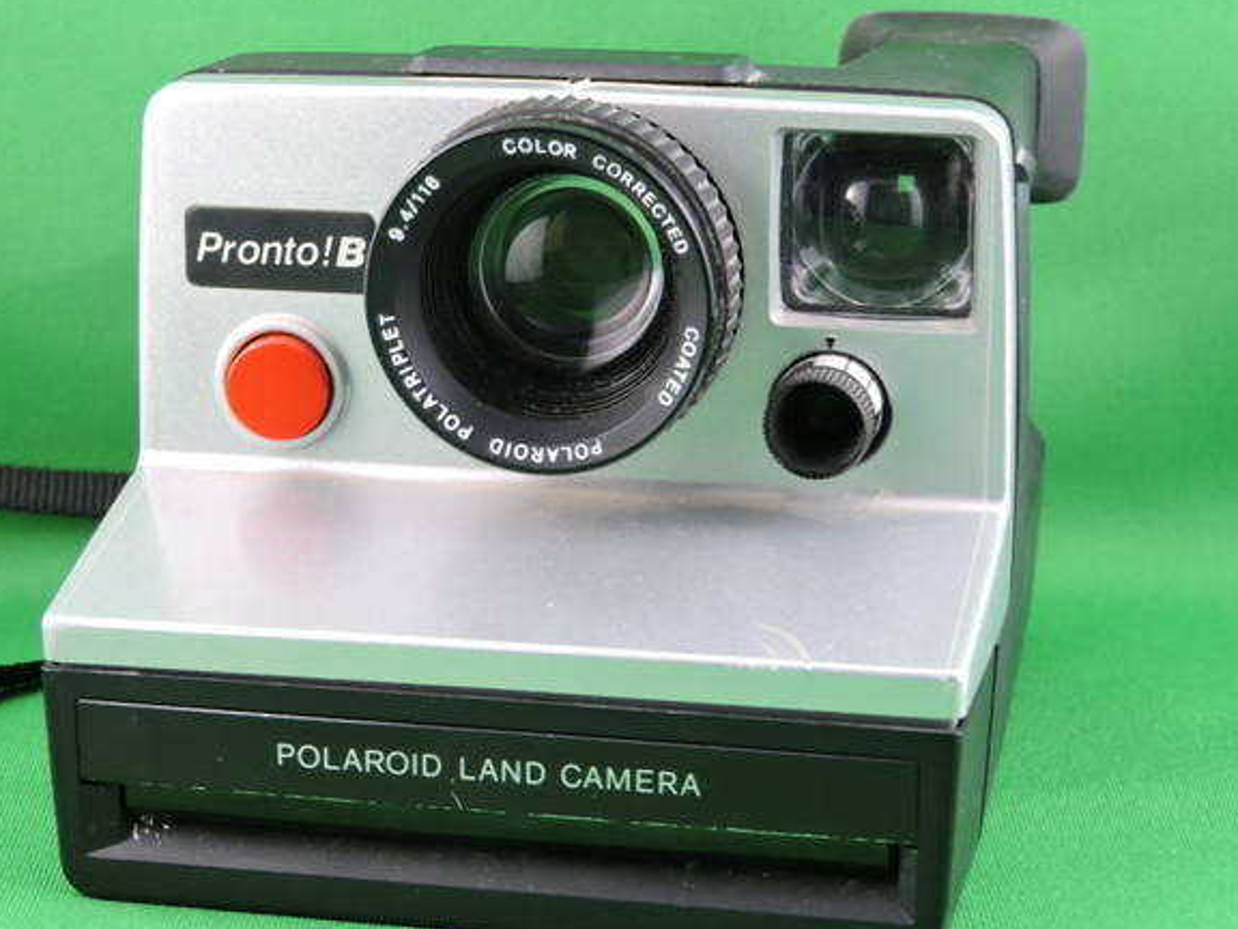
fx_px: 3362
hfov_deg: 20.9
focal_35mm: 94
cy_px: 439
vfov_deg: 15.7
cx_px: 579
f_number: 4.5
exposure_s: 1/60
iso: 800
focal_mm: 12.5
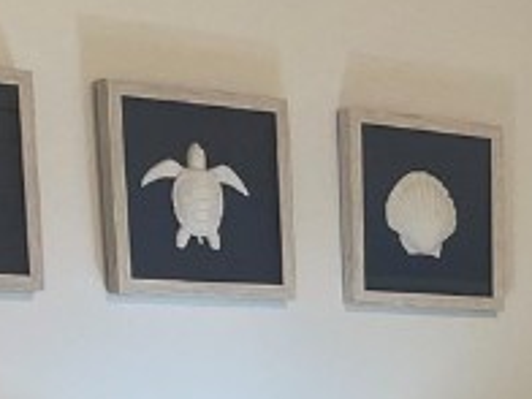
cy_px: 768
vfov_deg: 10.2
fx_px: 2090
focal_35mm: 136
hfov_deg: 13.6
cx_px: 801
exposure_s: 1/60
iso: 100
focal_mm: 4.2
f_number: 1.6
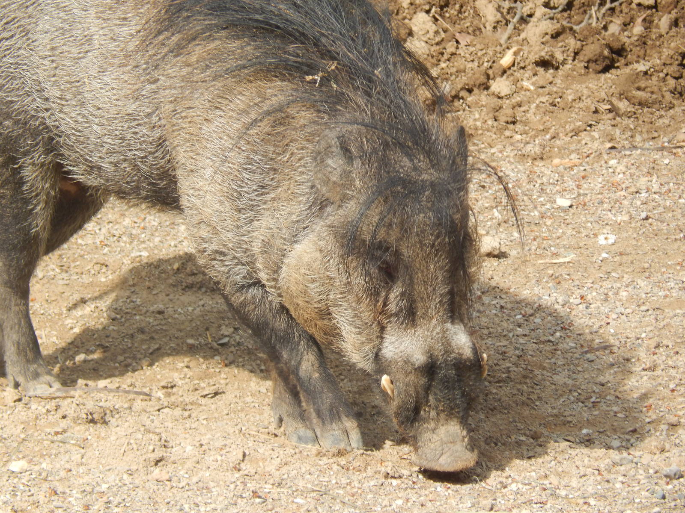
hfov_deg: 4.0
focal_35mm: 498
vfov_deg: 3.0
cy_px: 256
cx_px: 342
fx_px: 9855
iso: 140
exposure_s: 1/250
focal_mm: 88.6
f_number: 5.8
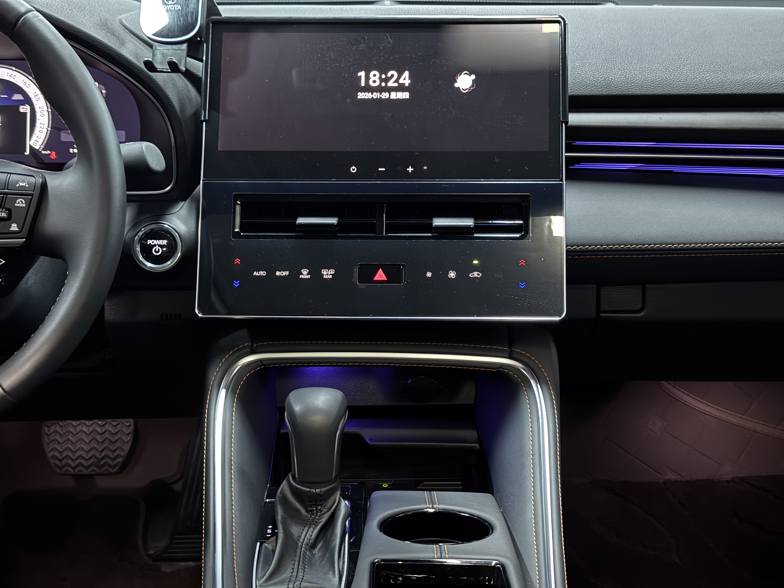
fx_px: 1087
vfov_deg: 30.3
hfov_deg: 39.7
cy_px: 294
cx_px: 392
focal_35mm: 48
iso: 640
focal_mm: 6.76
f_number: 1.78
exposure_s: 1/9
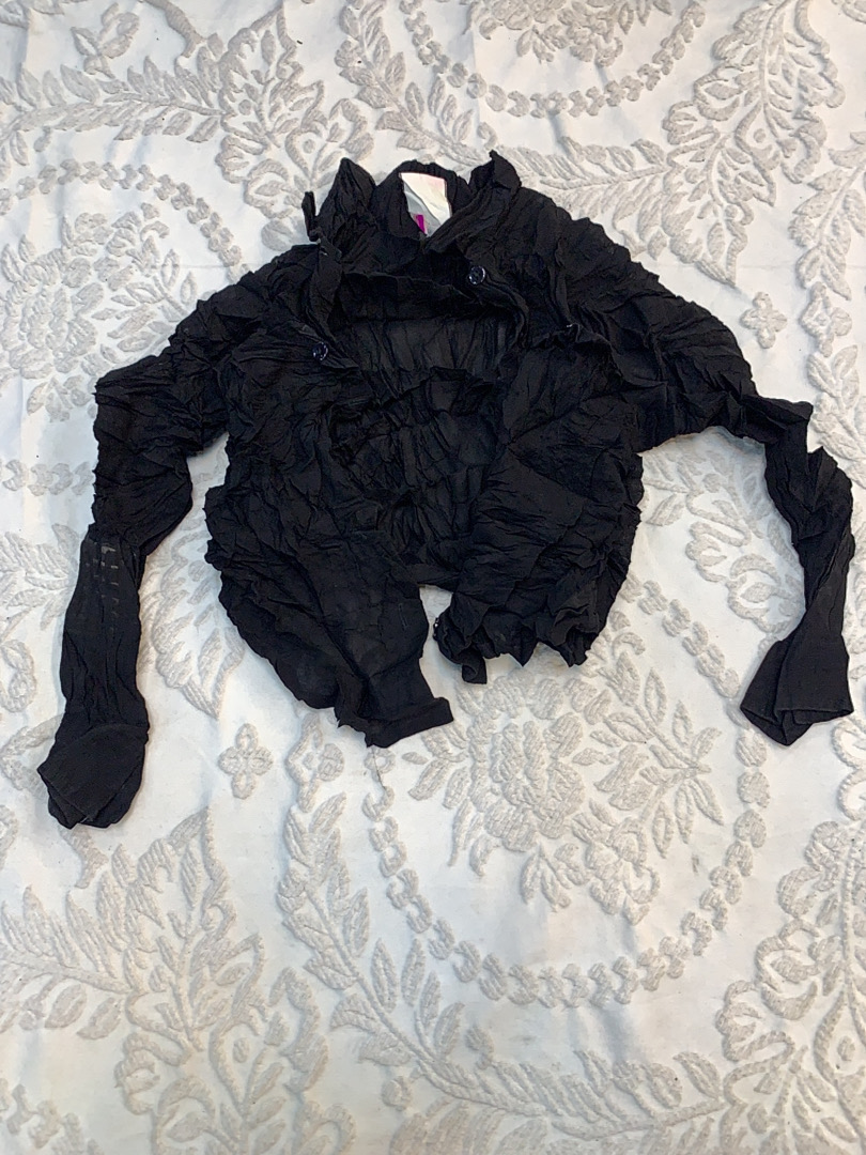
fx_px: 867
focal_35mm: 26
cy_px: 578
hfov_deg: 53.1
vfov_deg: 67.3
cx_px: 433
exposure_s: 1/100
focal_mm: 4.25
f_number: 1.8
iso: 40
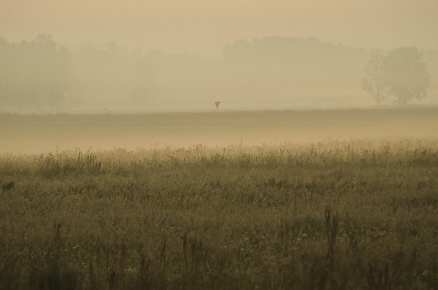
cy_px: 145
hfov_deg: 6.9
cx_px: 219
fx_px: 3641
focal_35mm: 300
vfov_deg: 4.6
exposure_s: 1/1600
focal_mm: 200
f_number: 4.5
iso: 100
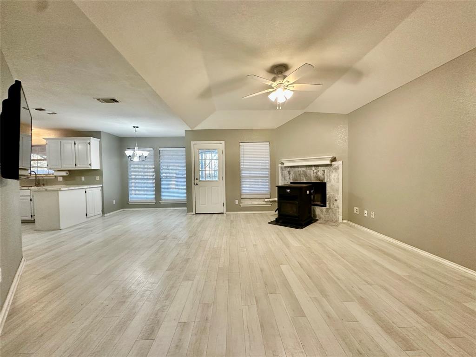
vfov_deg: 85.7
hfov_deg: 102.1
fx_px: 193
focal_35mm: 14
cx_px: 238
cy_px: 178
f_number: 2.2
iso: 250
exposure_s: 1/120
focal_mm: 2.22
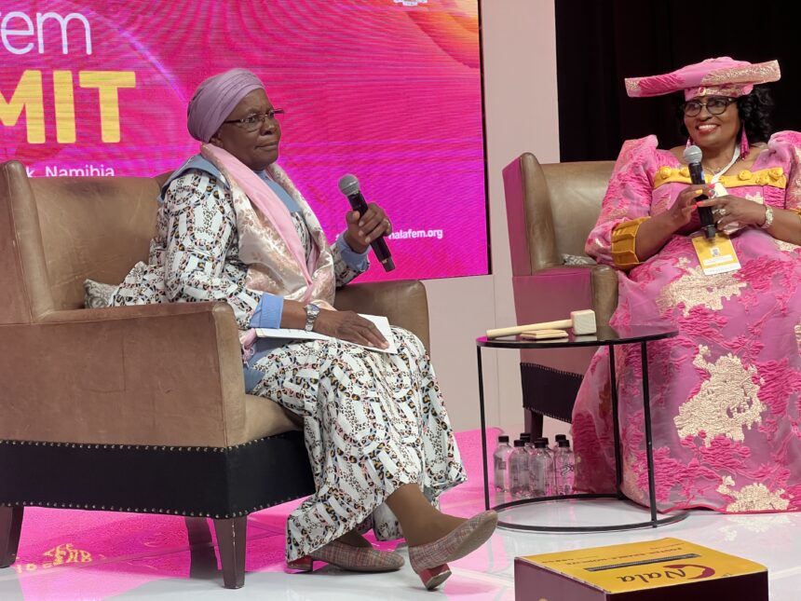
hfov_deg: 25.3
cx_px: 400
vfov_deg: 19.1
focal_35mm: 77
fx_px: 1782
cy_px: 300
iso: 160
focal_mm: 9
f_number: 2.8
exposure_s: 1/67
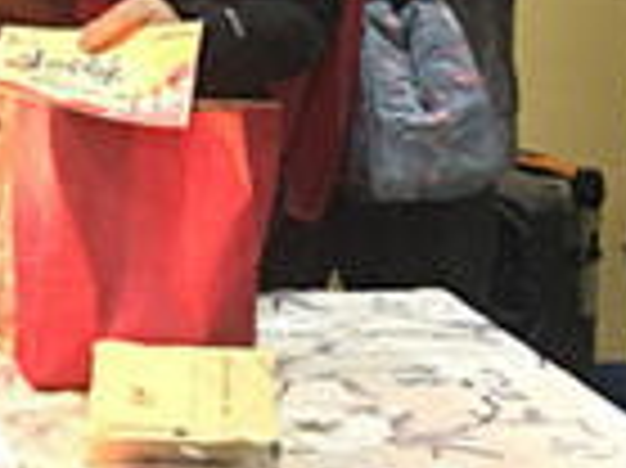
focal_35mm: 125
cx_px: -234
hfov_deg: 14.9
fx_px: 2259
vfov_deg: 11.5
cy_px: -135
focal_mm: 4.15
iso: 125
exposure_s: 1/4
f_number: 2.2
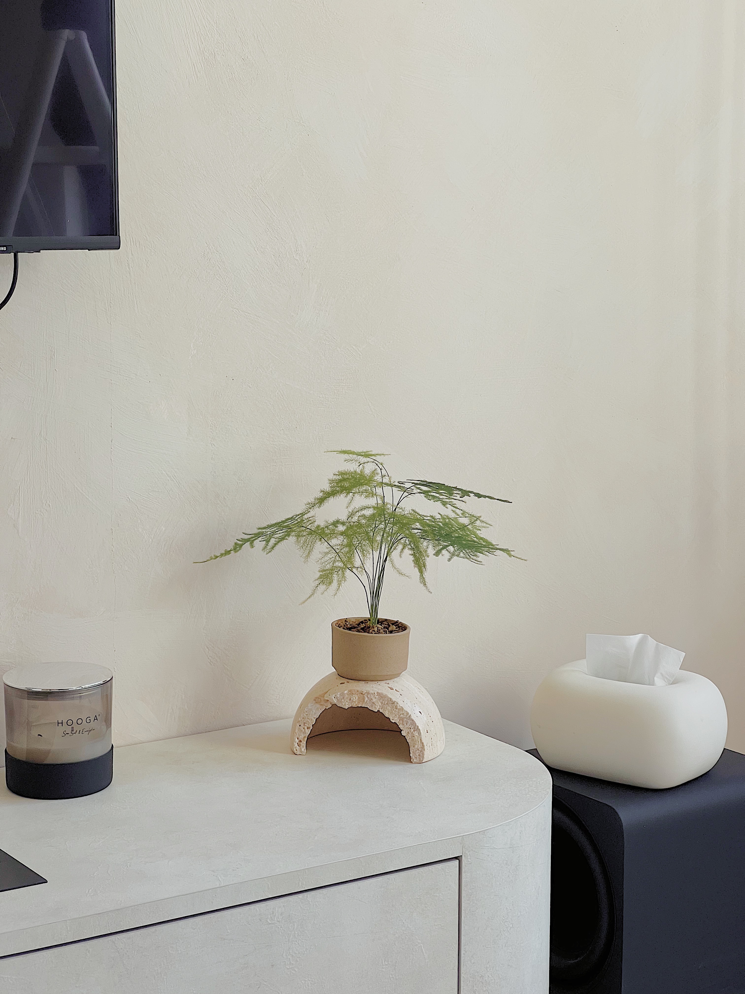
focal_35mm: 77
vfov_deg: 25.3
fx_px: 2210
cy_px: 497
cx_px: 372
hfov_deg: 19.1
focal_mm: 9
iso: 80
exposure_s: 1/99
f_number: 2.8
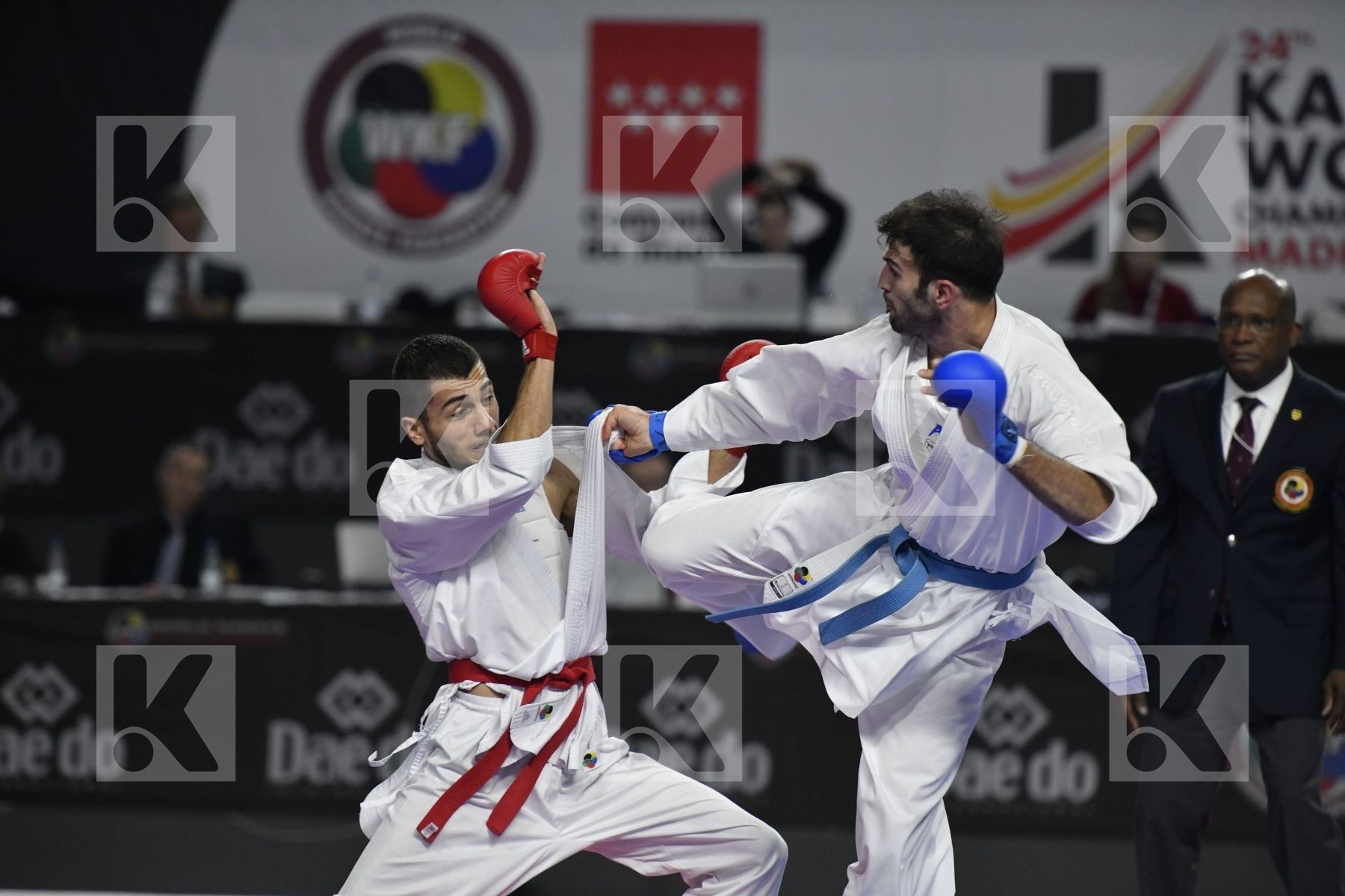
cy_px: 448
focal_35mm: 280
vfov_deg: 4.9
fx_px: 10460
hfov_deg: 7.4
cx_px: 672
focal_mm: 280
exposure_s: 1/1000
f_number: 4
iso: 2000
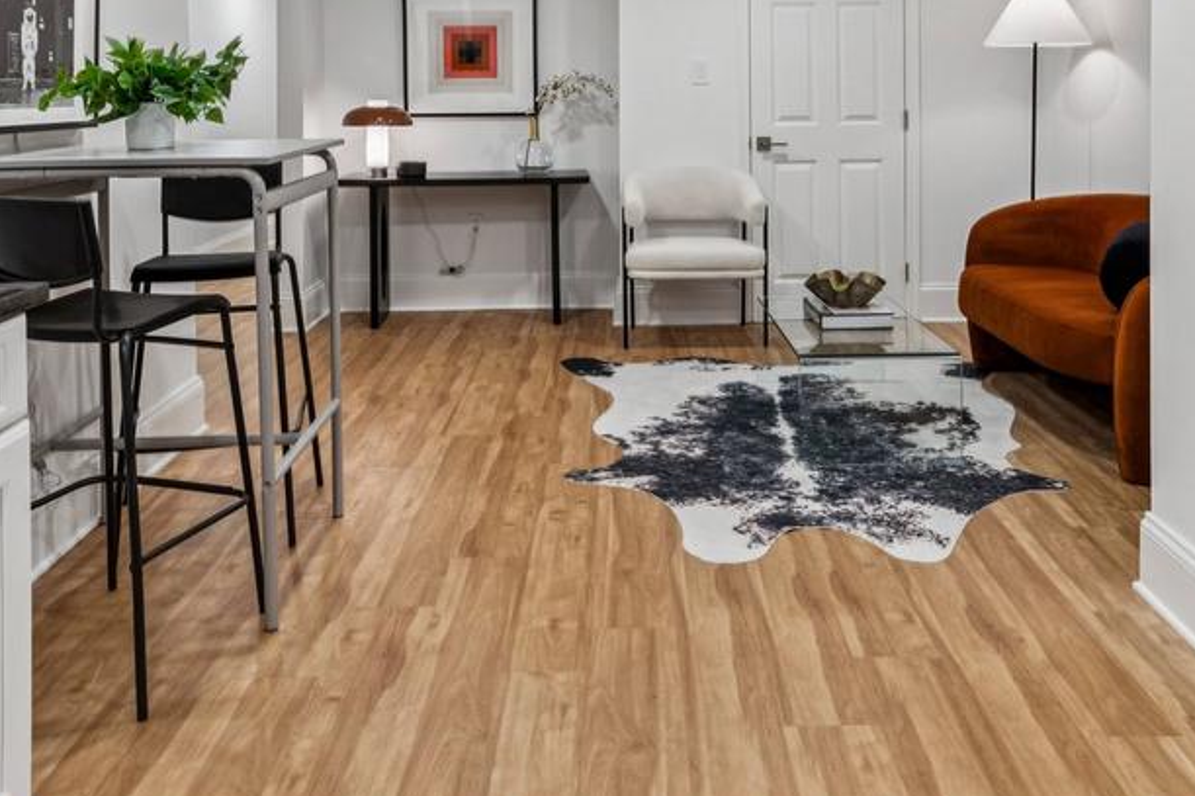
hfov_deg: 57.2
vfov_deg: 38.1
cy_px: 135
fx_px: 1095
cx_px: 622
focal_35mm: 33
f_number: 9
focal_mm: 14
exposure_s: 1/10
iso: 250
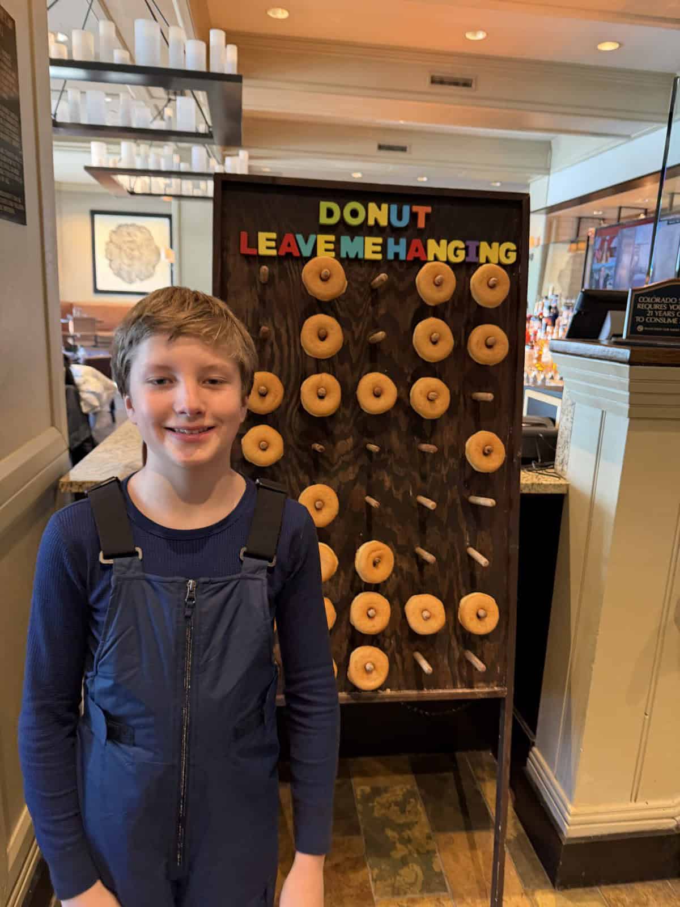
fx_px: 629
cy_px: 454
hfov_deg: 56.8
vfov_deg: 71.6
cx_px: 340
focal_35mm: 24
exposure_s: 1/60
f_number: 1.8
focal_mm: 6.8
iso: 320
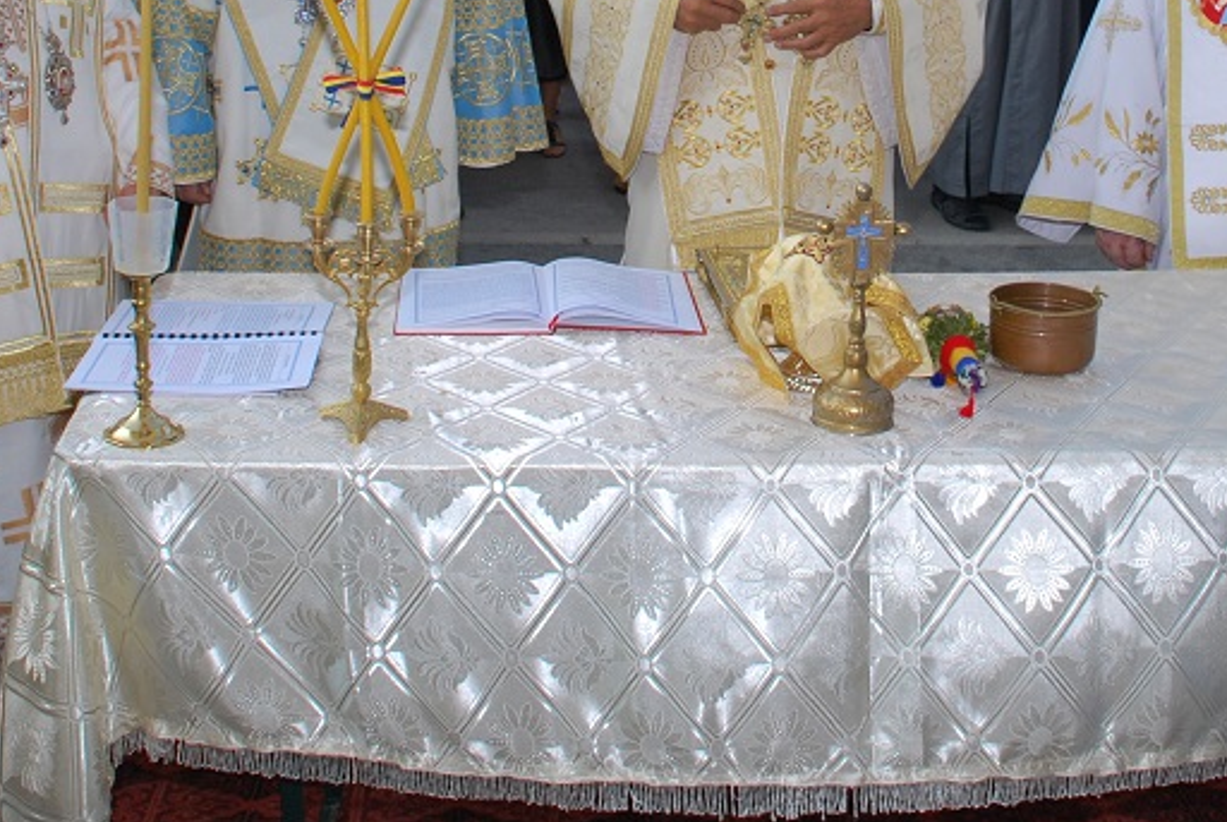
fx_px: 1980
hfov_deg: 34.3
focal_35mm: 58
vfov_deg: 22.4
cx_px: 764
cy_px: -34
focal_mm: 18
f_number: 8
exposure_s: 1/200
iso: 200
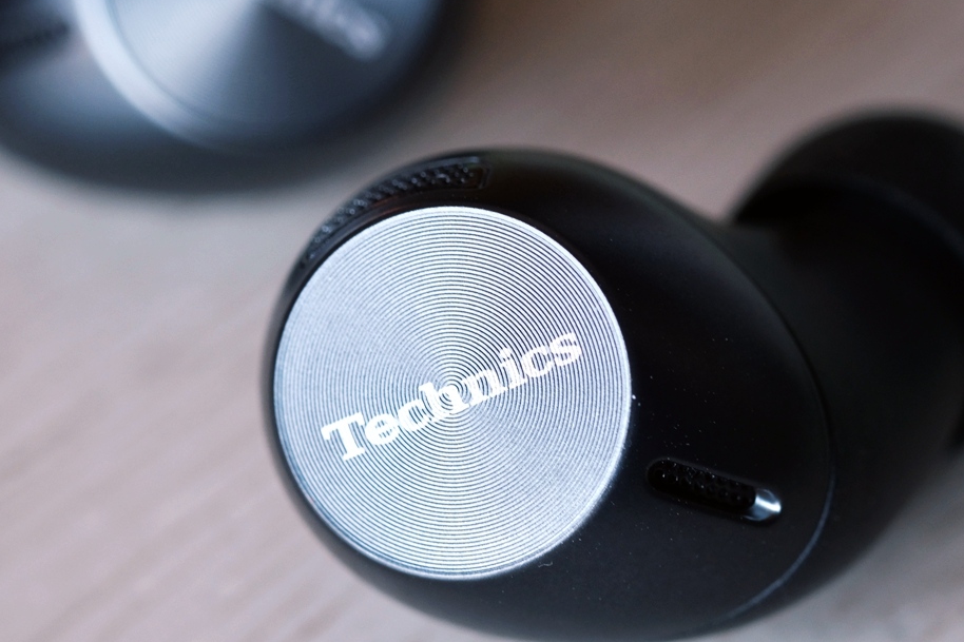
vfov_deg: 10.3
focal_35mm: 133
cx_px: 535
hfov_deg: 15.4
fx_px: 3561
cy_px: 309
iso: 800
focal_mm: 60
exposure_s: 1/85
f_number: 5
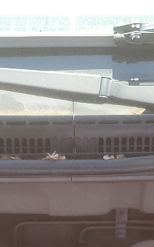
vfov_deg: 15.1
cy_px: 402
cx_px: 94
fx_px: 841
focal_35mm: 125
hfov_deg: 10.5
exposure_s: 1/333
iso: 50
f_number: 1.5
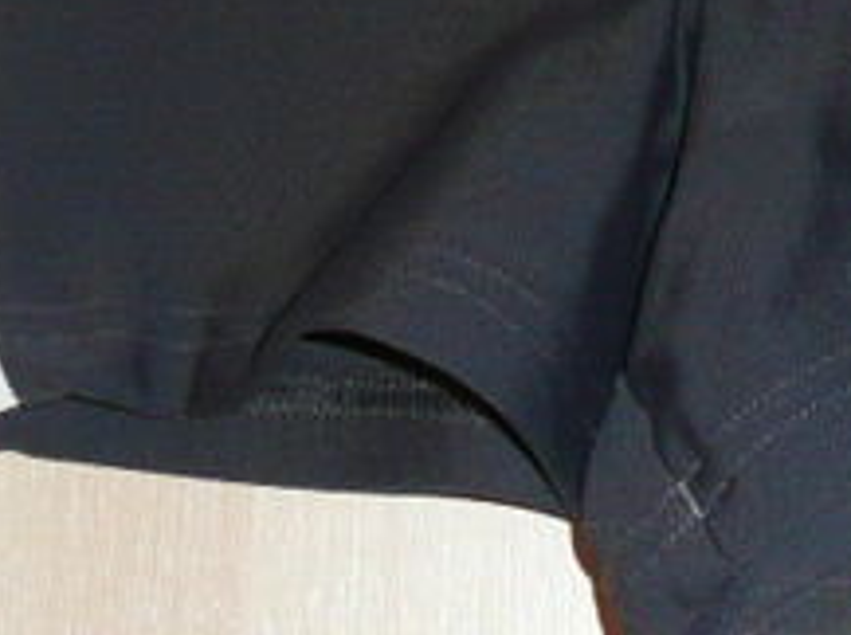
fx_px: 3264
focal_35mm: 133
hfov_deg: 14.7
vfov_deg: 10.8
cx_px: 722
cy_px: -208
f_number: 3.4
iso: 100
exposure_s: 1/30
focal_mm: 4.9
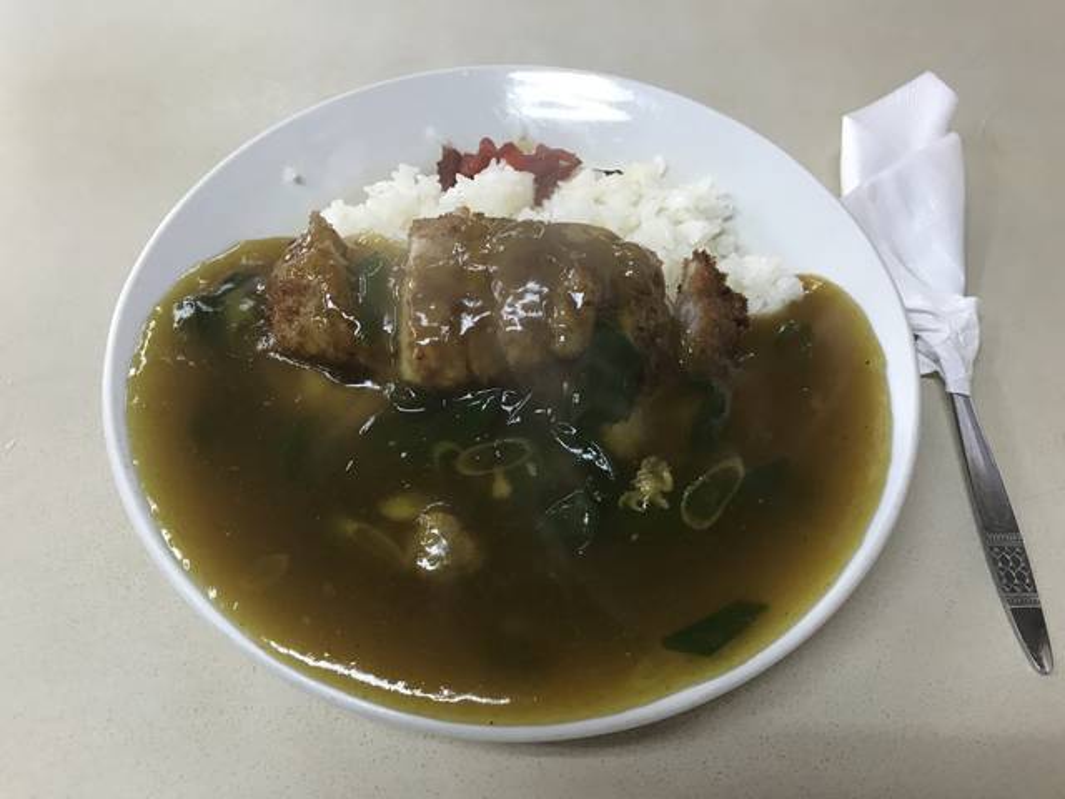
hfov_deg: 63.4
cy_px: 400
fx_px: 861
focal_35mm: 28
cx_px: 532
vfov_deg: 49.7
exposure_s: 1/15
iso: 40
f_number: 1.8
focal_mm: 3.99
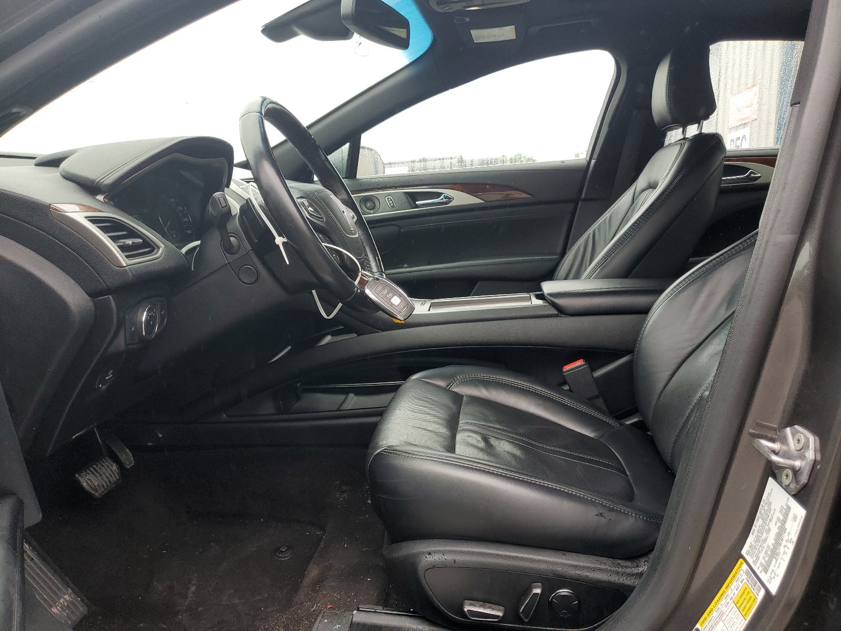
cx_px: 420
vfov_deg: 53.1
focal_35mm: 26
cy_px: 316
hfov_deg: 67.3
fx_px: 632
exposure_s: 1/192
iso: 50
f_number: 1.5
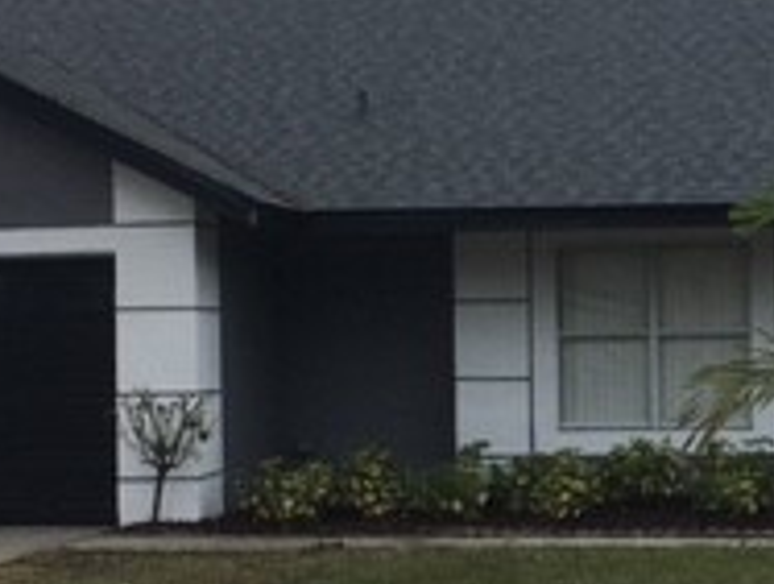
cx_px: 596
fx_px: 2218
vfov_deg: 15.0
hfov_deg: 19.6
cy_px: 323
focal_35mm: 99
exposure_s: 1/1241
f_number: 2.2
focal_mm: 4.15
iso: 25
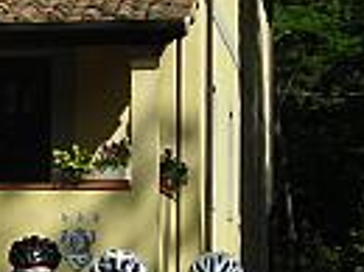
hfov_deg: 8.9
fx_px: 2278
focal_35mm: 217
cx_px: -176
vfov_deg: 6.8
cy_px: 160
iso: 50
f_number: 6.9
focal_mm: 7.8
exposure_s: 1/197
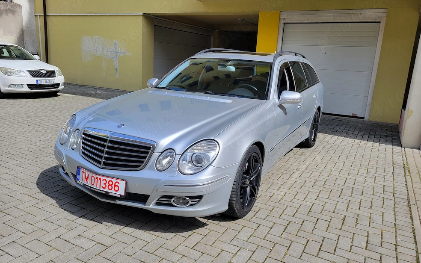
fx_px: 321
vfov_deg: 44.5
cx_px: 211
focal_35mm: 28
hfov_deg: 66.5
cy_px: 131
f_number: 1.8
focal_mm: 5.4
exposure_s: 1/1437
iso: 40
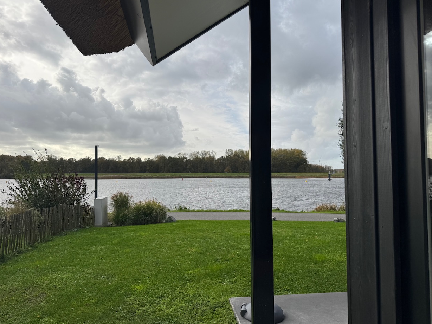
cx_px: 212
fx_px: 312
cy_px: 159
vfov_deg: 54.9
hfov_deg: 69.4
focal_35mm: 25
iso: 80
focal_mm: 6.76
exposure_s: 1/3247
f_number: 1.78
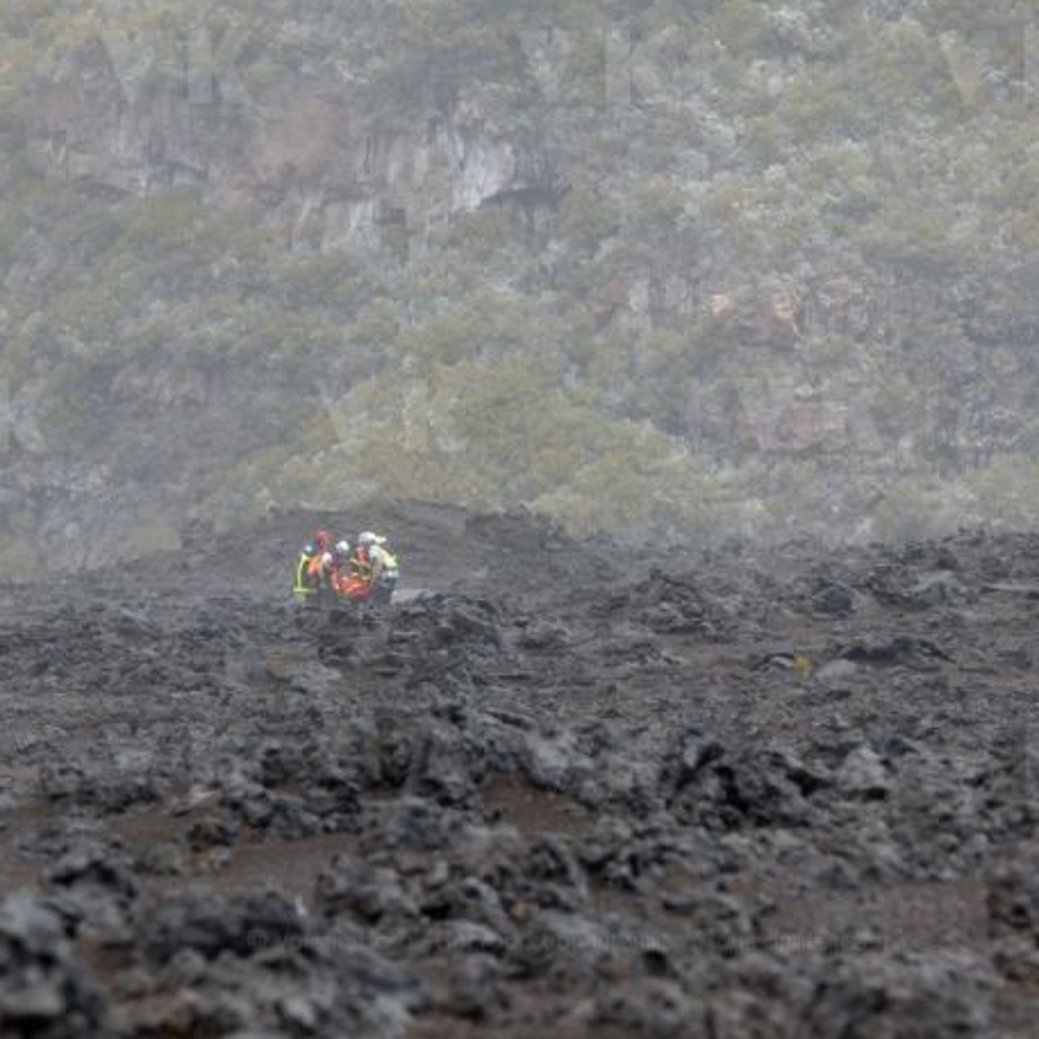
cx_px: 593
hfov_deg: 3.9
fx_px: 15111
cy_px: 484
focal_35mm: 445
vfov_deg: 3.9
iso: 250
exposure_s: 1/200
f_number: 8
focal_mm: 200
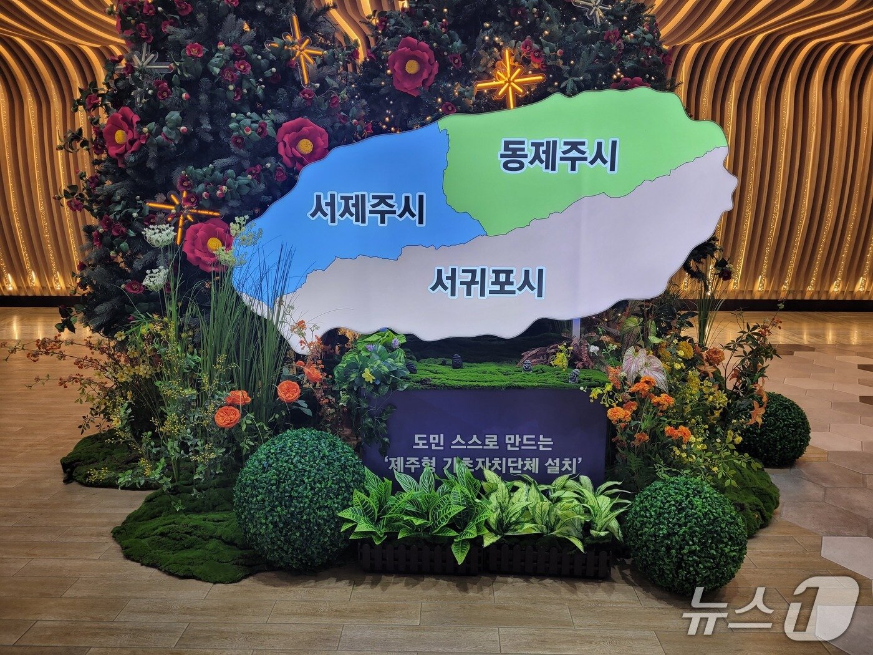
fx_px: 656
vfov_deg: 53.1
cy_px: 328
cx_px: 436
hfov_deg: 67.3
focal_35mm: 26
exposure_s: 1/120
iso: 50
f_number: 1.8
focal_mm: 5.4
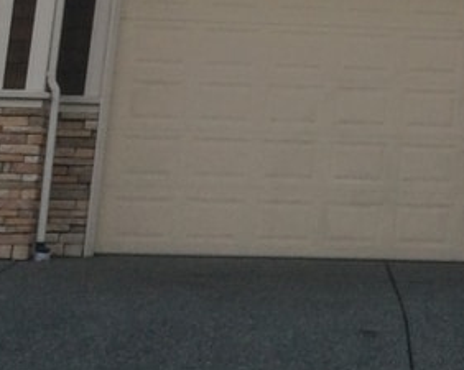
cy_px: -367
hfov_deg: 13.7
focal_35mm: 134
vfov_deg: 10.6
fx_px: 1838
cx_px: 638
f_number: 2.2
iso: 32
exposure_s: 1/143
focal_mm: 4.15
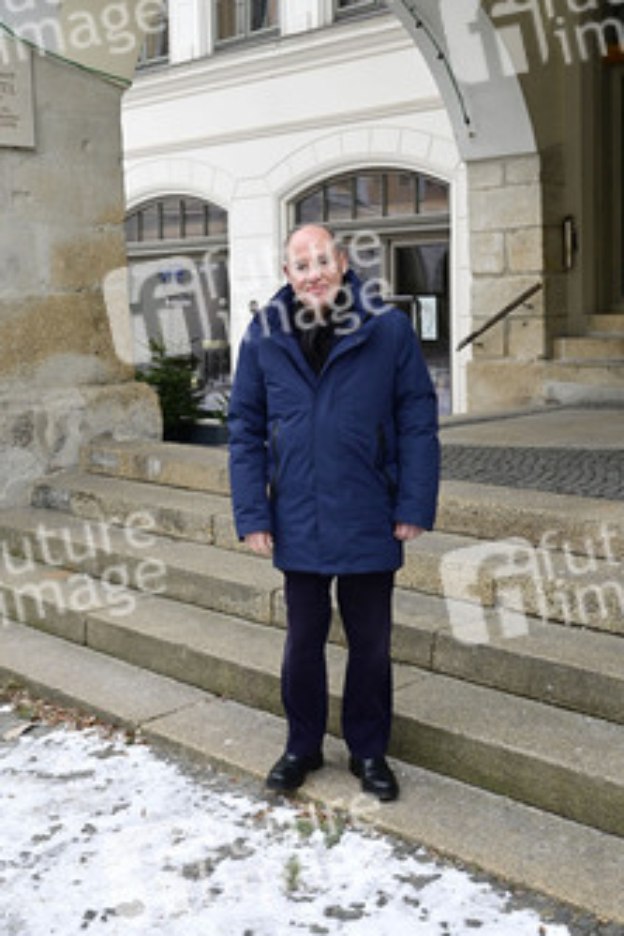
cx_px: 329
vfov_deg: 53.1
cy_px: 438
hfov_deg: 36.9
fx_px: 936
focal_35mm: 36
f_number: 6.3
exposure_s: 1/200
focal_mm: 30
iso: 640
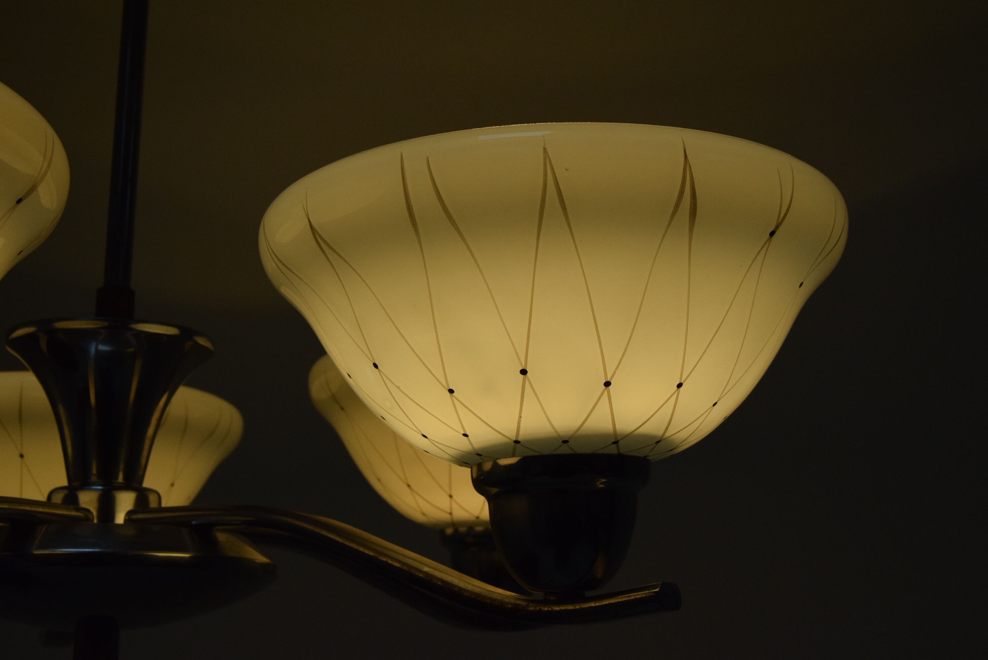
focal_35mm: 48
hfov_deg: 41.1
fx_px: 1318
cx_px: 494
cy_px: 330
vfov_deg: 28.1
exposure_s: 1/500
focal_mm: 32
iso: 1600
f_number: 11
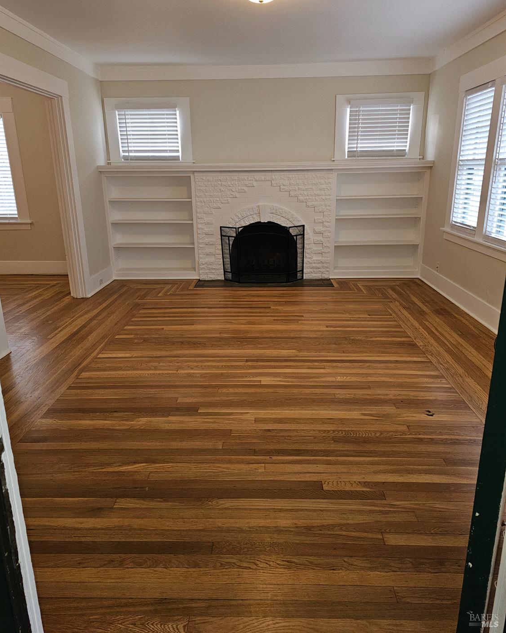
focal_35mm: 24
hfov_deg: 58.8
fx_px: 449
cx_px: 253
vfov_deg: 70.2
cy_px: 295
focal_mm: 6.3
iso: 100
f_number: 1.7
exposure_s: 1/40
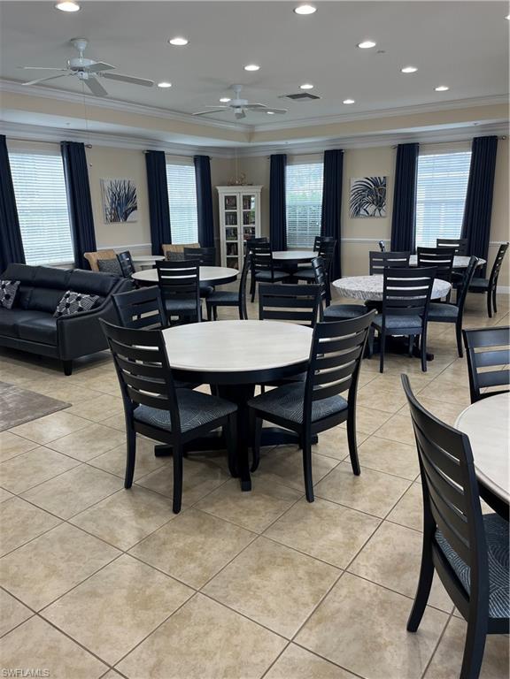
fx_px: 511
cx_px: 255
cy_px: 340
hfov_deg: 53.1
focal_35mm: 26
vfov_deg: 67.3
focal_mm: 5.1
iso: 64
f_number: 1.6
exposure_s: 1/60
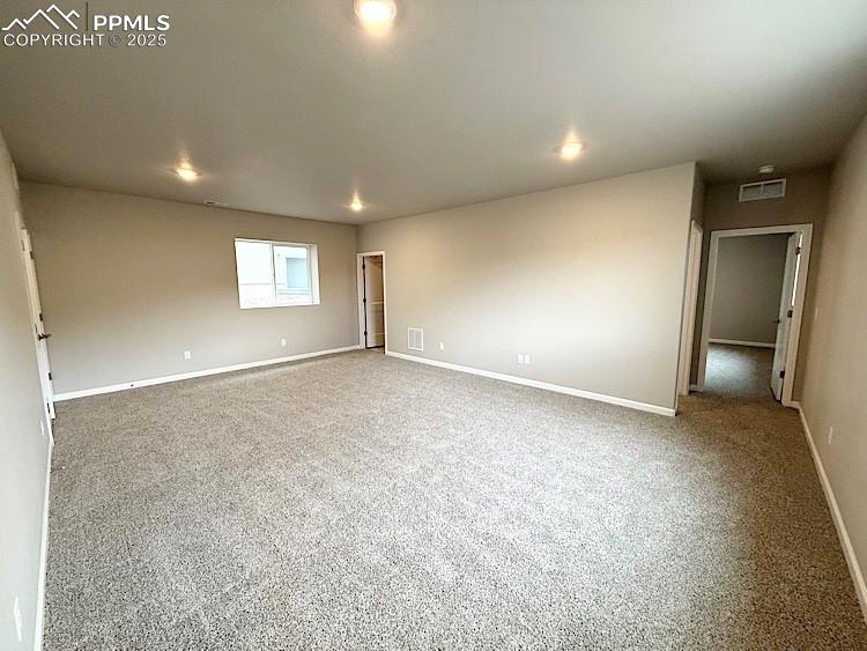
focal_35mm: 14
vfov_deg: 85.7
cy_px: 326
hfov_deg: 102.0
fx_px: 351
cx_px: 434
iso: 250
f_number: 2.2
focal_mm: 2.22
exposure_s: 1/120
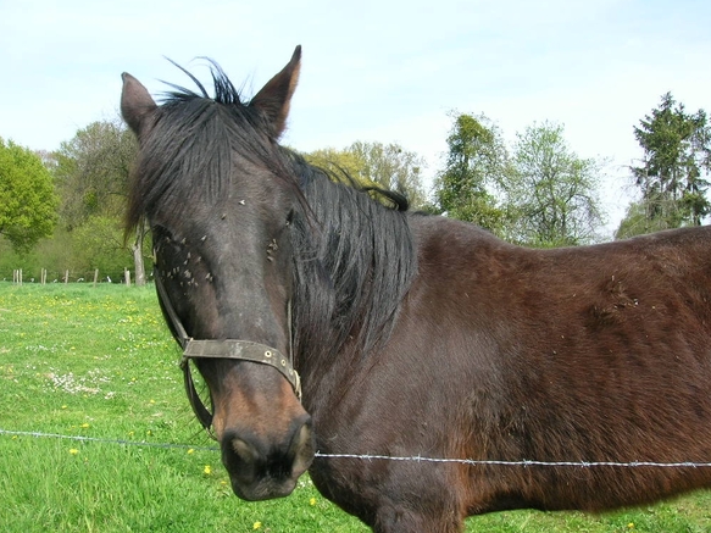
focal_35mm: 35
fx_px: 719
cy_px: 271
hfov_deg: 52.6
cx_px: 354
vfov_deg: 40.7
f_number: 4.9
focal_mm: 5.7
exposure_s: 1/166
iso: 50
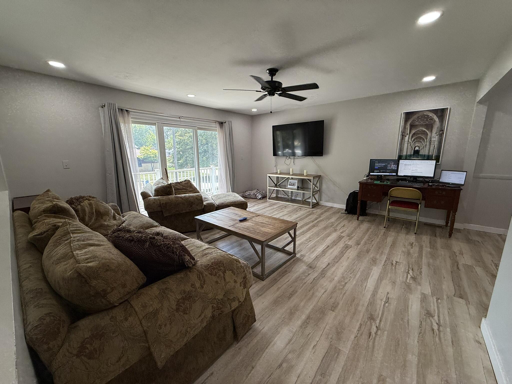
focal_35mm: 14
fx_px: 207
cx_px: 256
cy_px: 192
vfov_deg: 85.7
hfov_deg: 102.1
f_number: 2.2
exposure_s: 1/144
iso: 50
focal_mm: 2.22
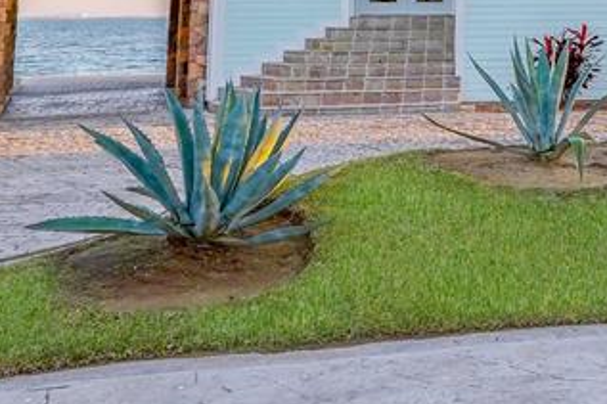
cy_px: -123
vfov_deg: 22.1
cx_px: 565
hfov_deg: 34.0
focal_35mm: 55
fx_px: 927
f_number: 8
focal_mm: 17
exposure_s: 1/160
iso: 320
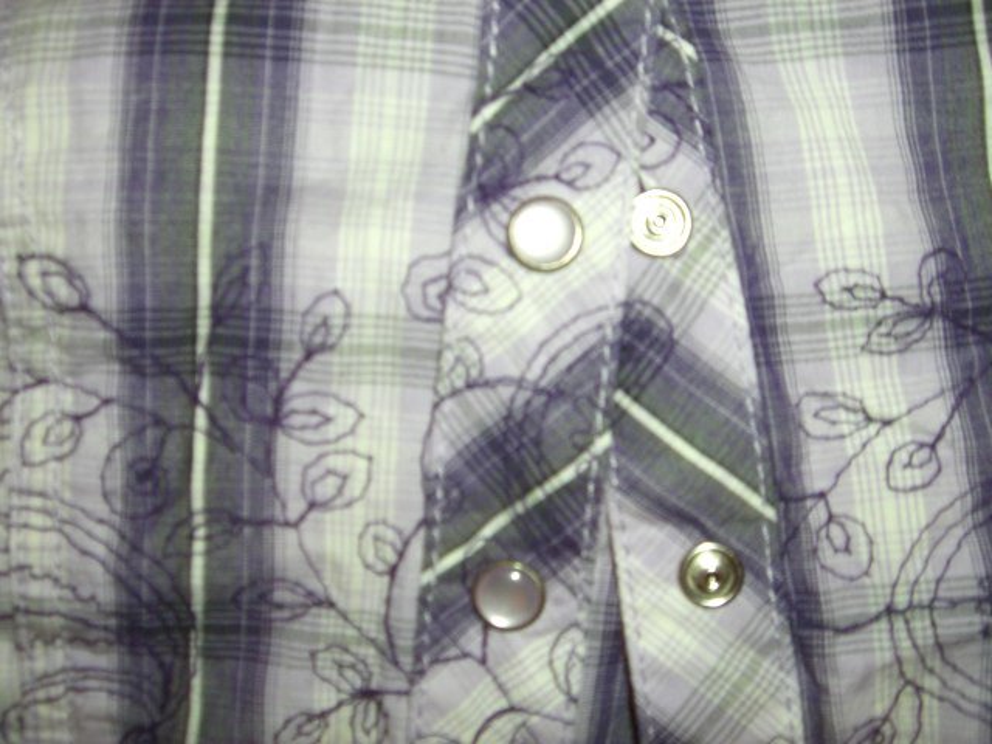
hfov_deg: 49.0
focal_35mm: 38
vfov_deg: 37.7
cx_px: 496
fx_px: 1089
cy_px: 372
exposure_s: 1/60
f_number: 2.7
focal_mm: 6.2
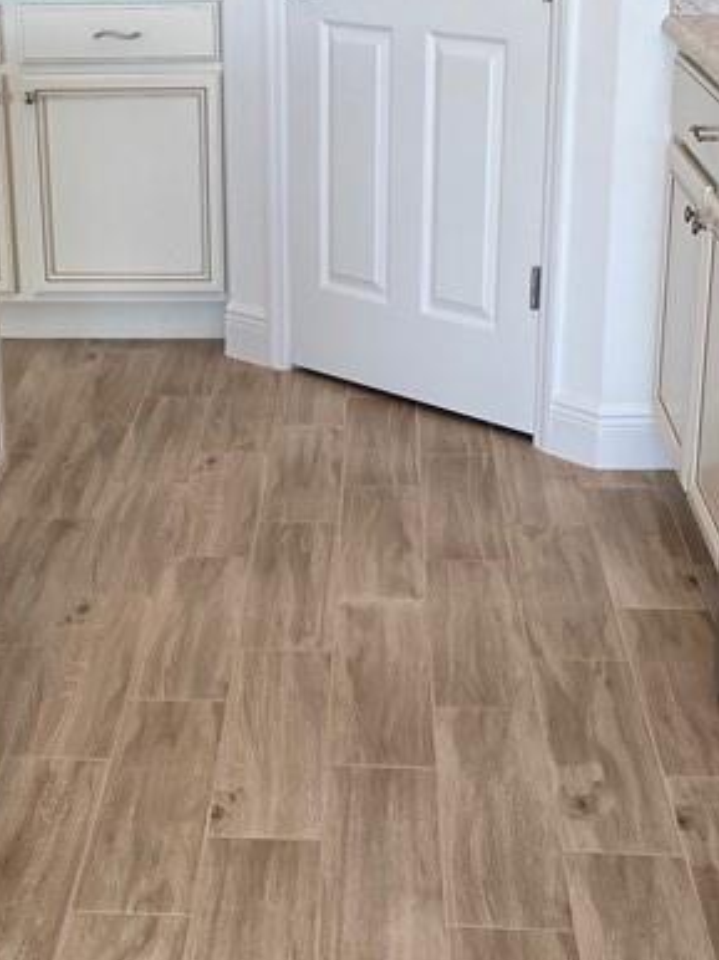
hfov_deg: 21.1
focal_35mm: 69
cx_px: 164
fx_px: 1913
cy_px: 502
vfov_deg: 28.2
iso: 32
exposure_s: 1/120
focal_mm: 4.25
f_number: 1.8
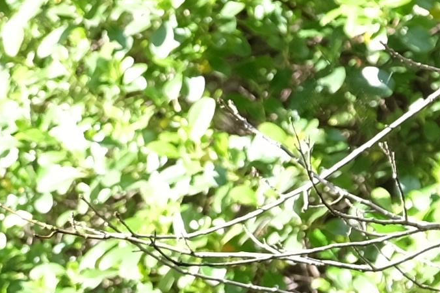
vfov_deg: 1.4
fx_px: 11583
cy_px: 525
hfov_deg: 2.2
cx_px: -665
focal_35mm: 948
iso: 200
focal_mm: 87.1
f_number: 4
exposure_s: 1/140
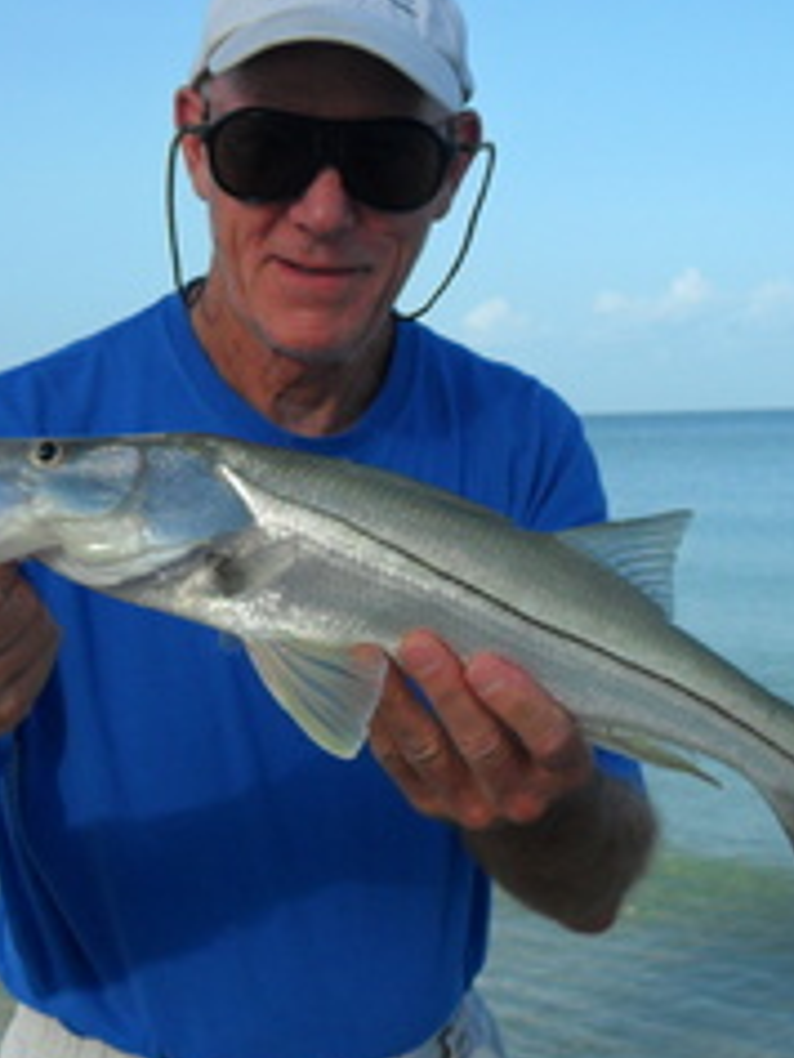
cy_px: 509
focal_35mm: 59
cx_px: 415
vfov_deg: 32.7
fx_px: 1803
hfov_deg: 24.8
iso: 100
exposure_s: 1/125
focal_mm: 6.2
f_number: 8.9
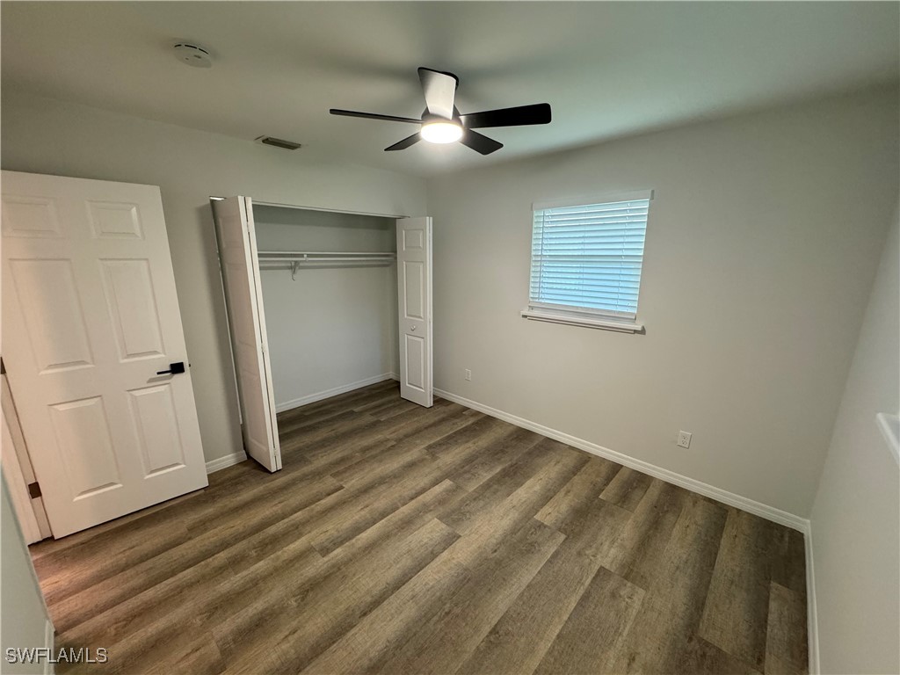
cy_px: 338
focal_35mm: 14
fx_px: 364
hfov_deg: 102.1
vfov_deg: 85.7
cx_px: 450
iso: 250
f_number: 2.2
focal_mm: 2.22
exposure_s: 1/120
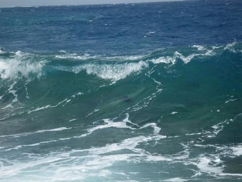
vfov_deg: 12.9
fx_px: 804
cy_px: 91
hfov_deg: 17.1
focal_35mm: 115
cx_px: 121
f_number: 5.2
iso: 50
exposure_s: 1/250
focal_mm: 20.6
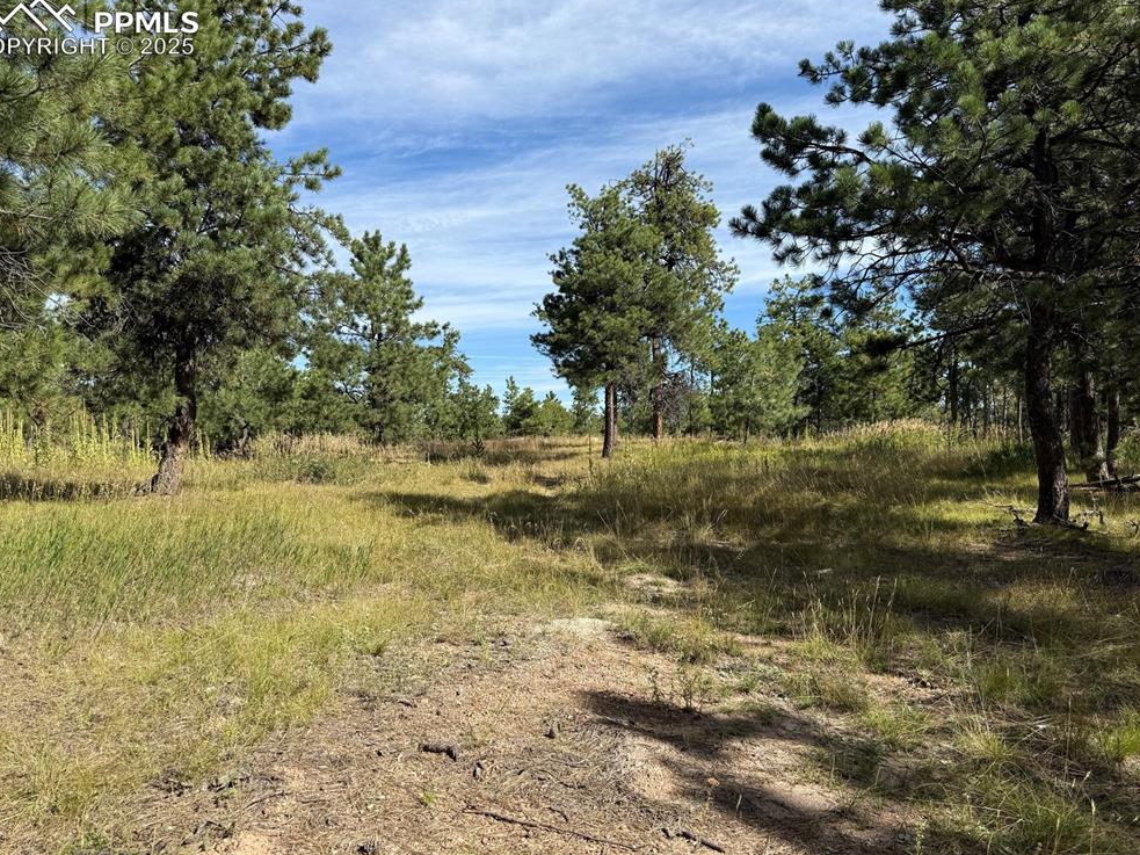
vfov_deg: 54.9
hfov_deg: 69.4
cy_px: 436
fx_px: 823
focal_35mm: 25
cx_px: 560
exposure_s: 1/3279
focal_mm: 6.76
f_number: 1.78
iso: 80
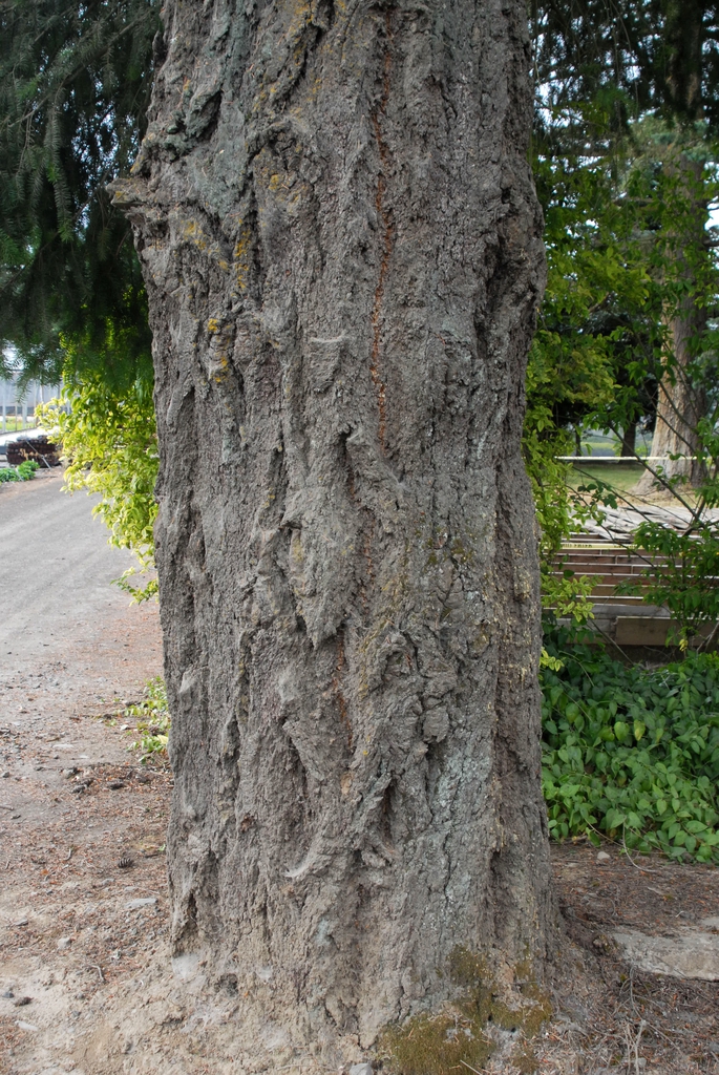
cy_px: 538
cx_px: 360
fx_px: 1255
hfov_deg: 32.0
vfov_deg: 46.4
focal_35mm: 42
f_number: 7.1
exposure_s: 1/180
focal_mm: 28
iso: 400
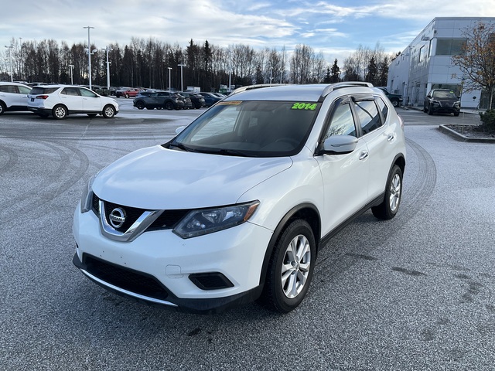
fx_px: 415
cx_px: 248
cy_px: 186
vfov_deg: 48.2
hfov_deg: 61.7
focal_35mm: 29
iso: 25
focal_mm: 3
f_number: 1.8
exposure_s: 1/728
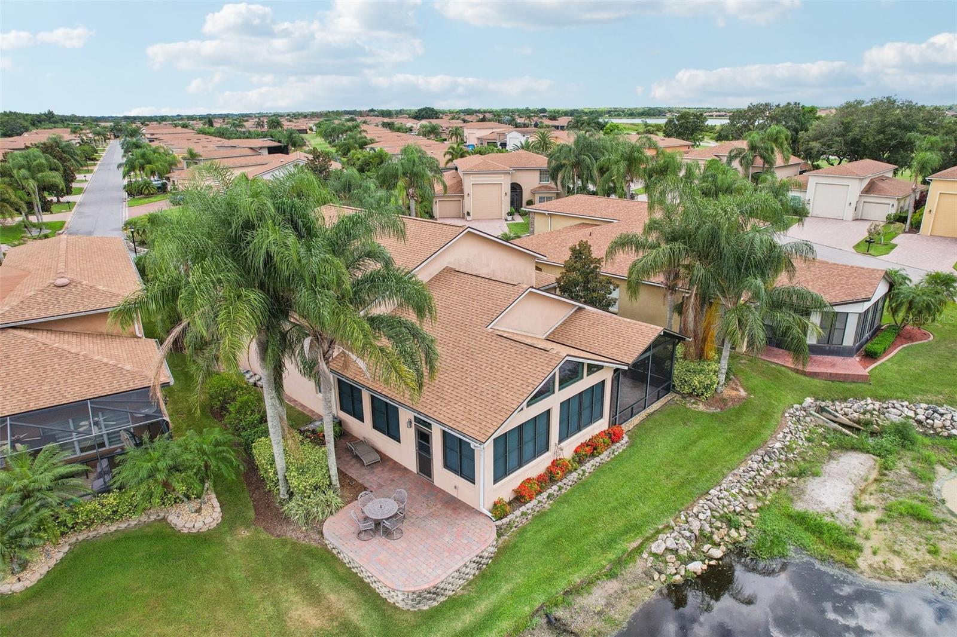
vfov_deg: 57.2
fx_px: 585
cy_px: 318
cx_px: 478
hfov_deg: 78.6
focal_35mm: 22
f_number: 2.8
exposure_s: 1/1250
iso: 110
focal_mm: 8.4
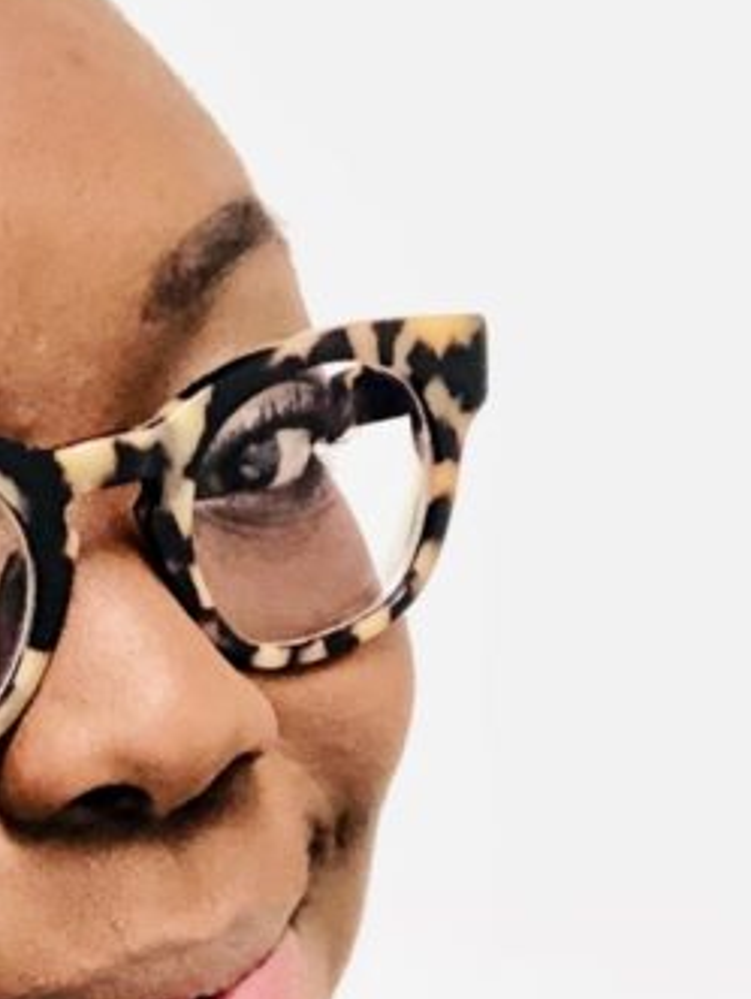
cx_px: -148
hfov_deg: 14.5
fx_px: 2858
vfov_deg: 18.8
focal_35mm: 99
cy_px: 1162
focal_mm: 2.87
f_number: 2.2
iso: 320
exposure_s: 1/52
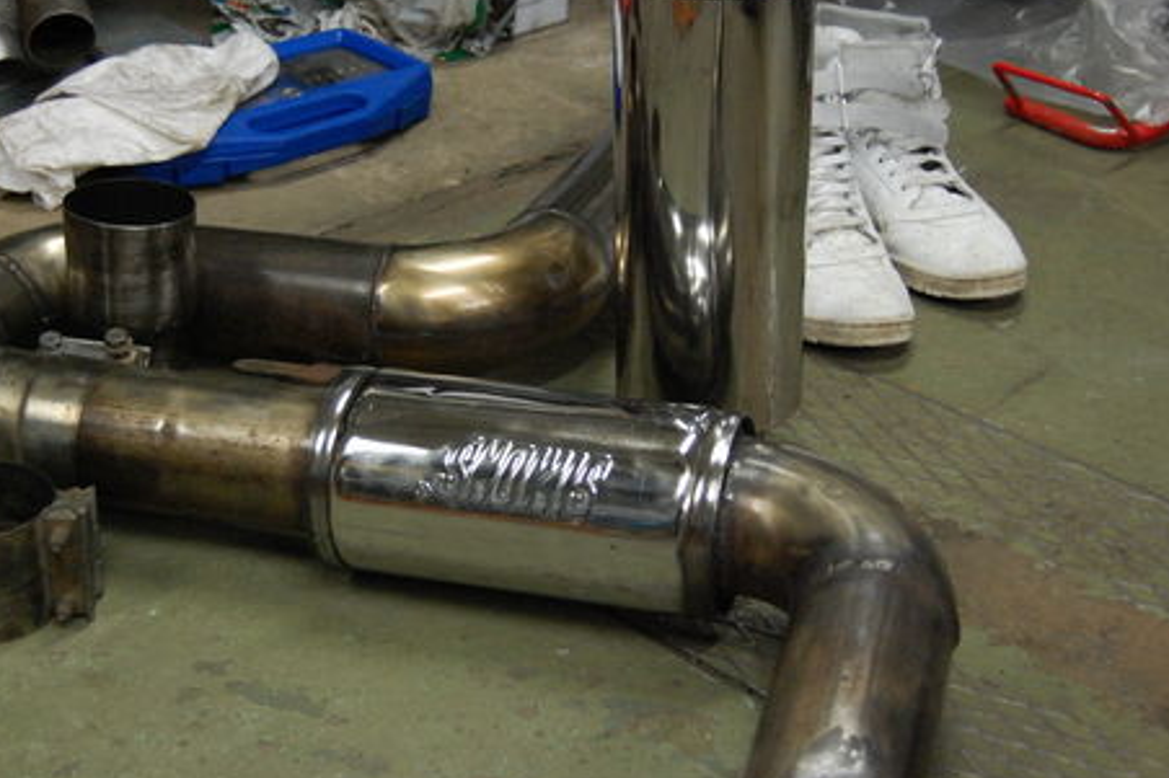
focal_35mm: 68
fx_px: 2207
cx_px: 507
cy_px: 328
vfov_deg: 20.0
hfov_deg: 29.6
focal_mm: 32
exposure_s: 1/80
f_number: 4.5
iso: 1600
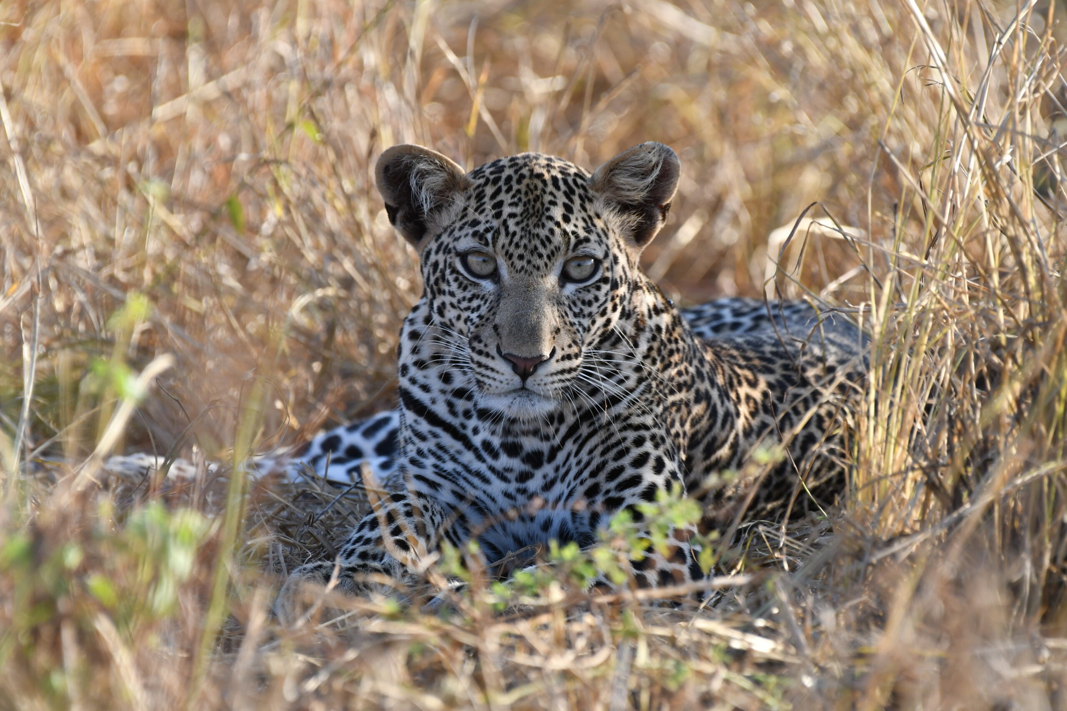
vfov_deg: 1.9
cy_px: 356
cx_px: 534
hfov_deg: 2.9
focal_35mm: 720
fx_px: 21340
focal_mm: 480
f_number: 6.3
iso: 800
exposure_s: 1/800
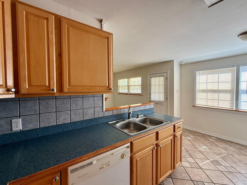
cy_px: 92
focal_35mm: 15
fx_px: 107
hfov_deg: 98.1
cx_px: 120
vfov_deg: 81.8
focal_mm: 2.22
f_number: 2.2
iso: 100
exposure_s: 1/99
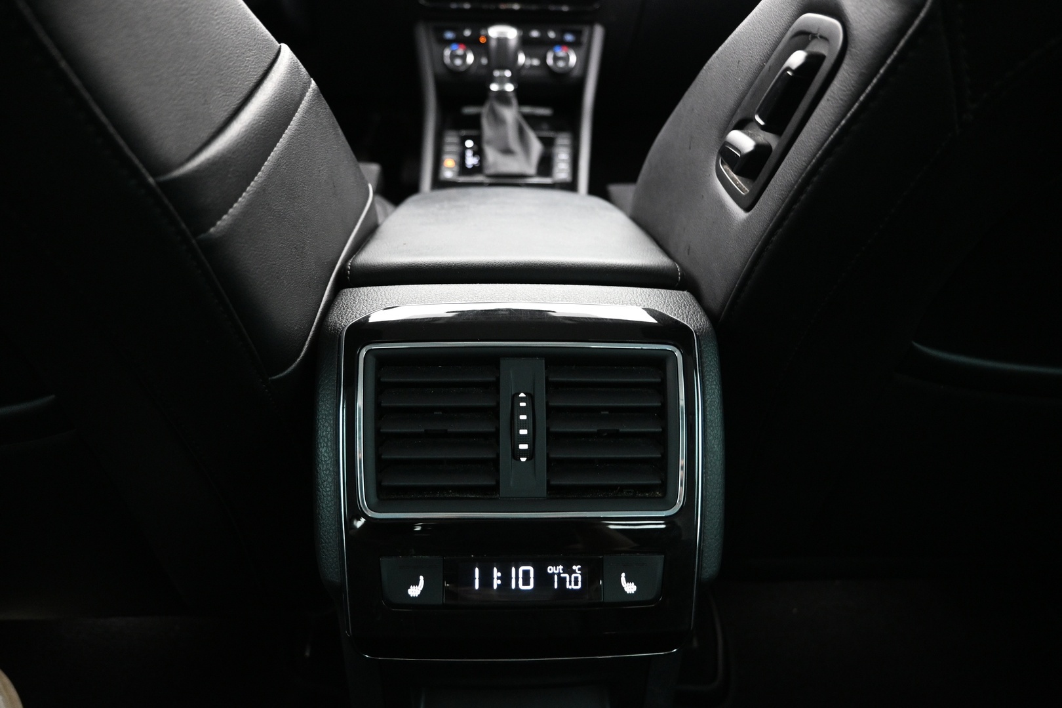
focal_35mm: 24
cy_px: 354
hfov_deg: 73.7
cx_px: 531
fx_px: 708
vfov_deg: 53.1
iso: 1600
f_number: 3.5
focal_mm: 16
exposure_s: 1/6
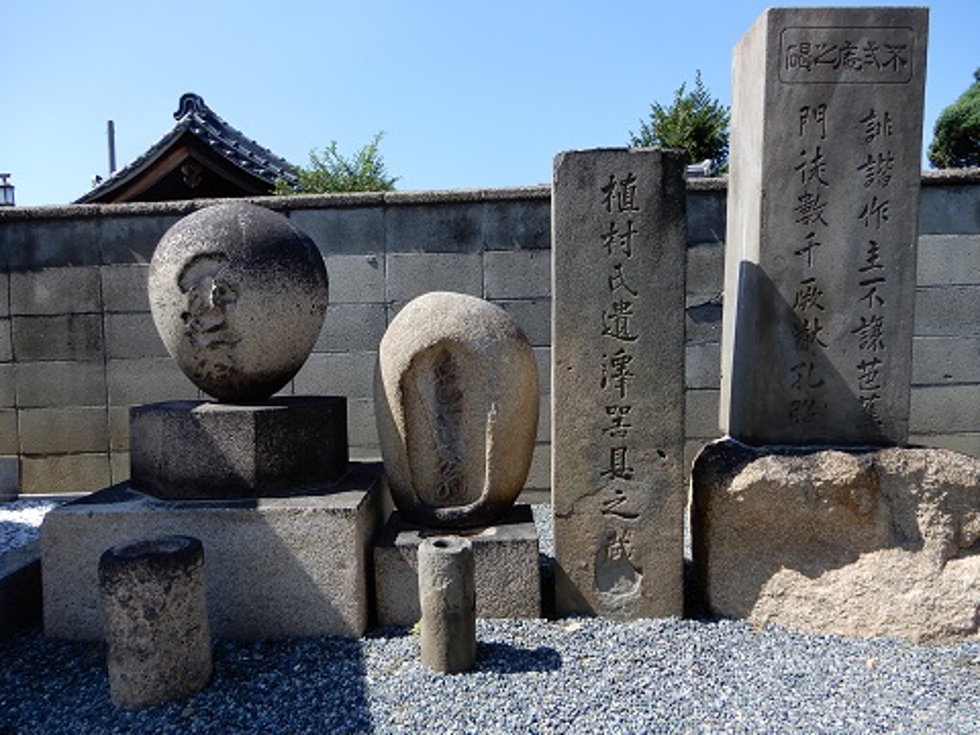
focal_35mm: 25
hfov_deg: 69.4
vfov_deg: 54.9
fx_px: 708
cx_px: 472
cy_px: 371
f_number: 3.4
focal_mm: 4.3
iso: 80
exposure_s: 1/640
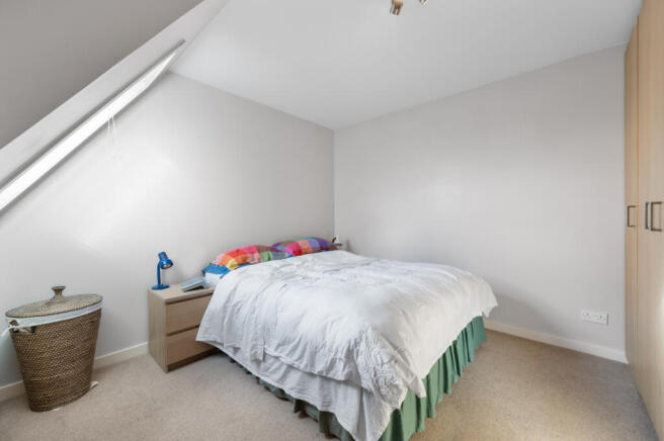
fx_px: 258
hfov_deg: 104.3
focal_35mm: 14
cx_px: 332
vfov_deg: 81.1
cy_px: 220
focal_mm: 14
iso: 200
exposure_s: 1/1.67
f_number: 16
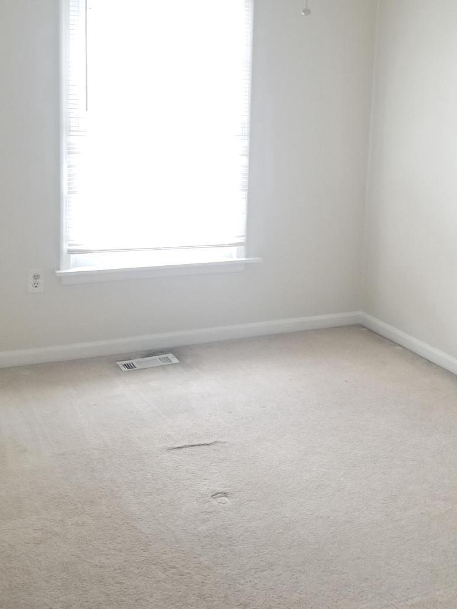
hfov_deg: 36.7
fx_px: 687
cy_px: 209
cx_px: 265
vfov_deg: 47.2
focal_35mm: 39
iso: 200
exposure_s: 1/12
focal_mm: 4.25
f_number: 1.7
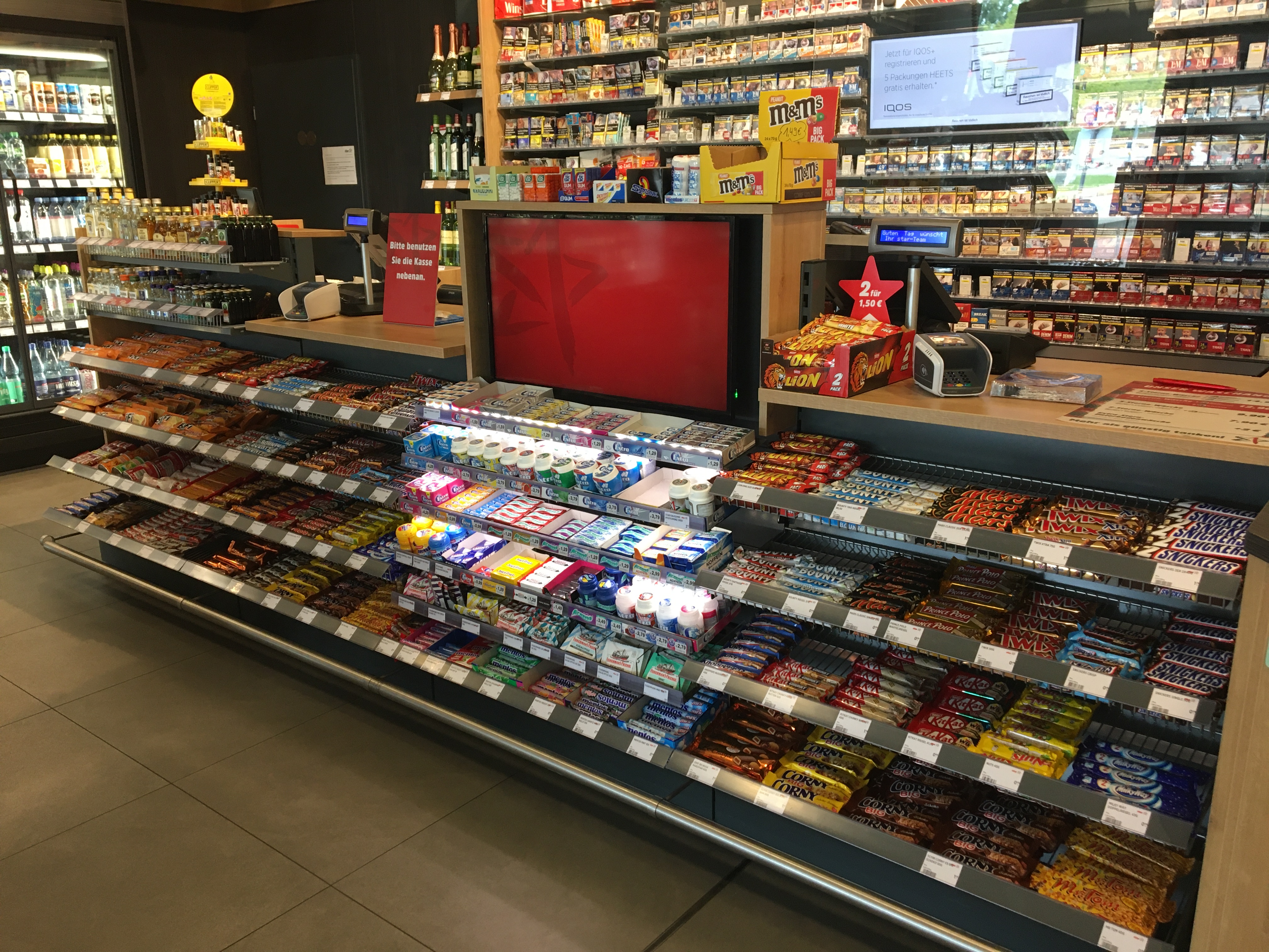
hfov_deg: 61.7
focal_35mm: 29
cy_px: 476
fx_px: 1063
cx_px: 634
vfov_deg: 48.2
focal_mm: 4.15
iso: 50
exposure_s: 1/33
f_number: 2.2
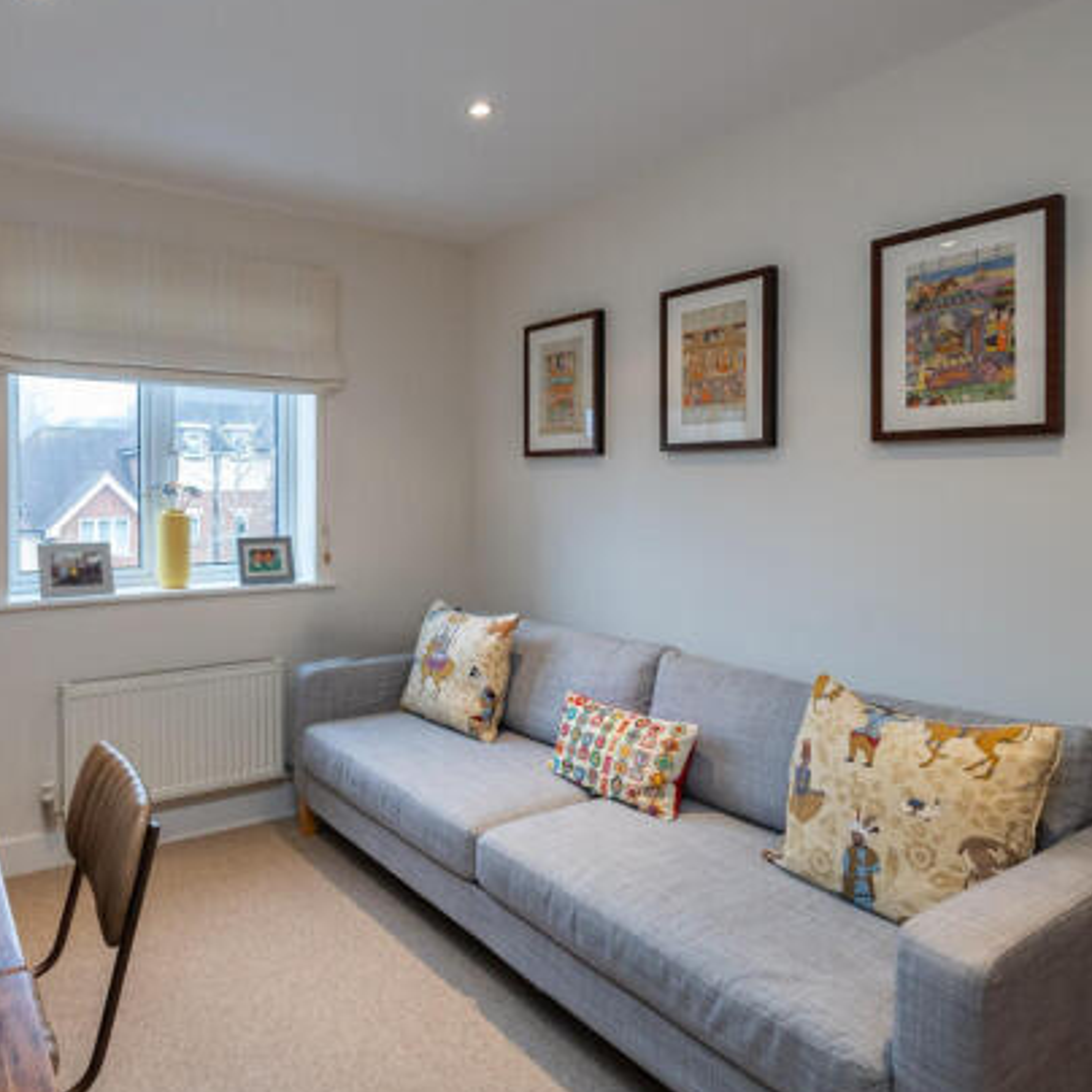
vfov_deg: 69.6
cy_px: 531
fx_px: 785
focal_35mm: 22
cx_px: 376
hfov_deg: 67.9
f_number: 7.1
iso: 1250
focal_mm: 16
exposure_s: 1/50
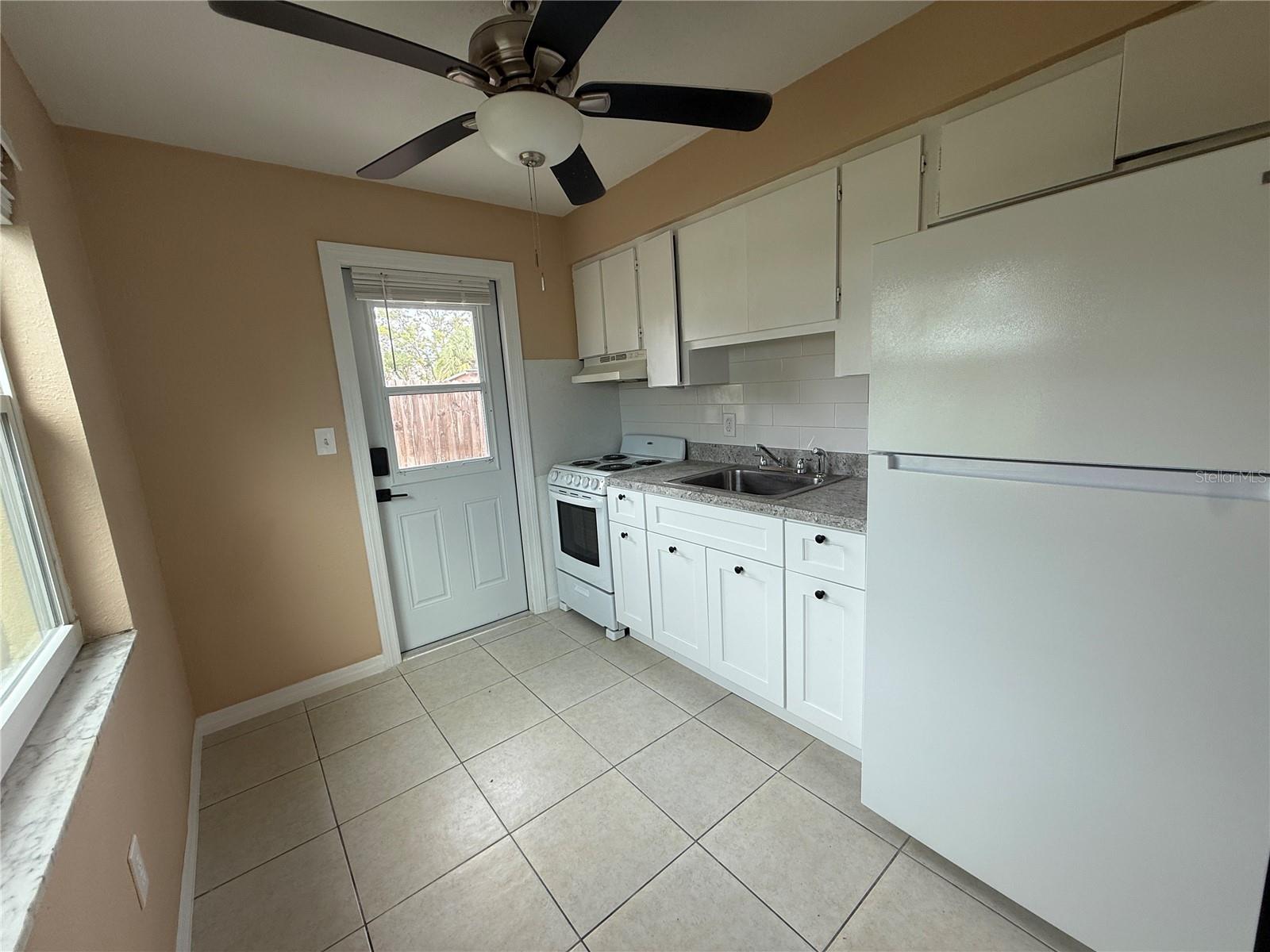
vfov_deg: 85.7
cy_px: 476
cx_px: 635
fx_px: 514
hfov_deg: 102.1
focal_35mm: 14
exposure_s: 1/100
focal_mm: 2.22
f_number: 2.2
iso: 64
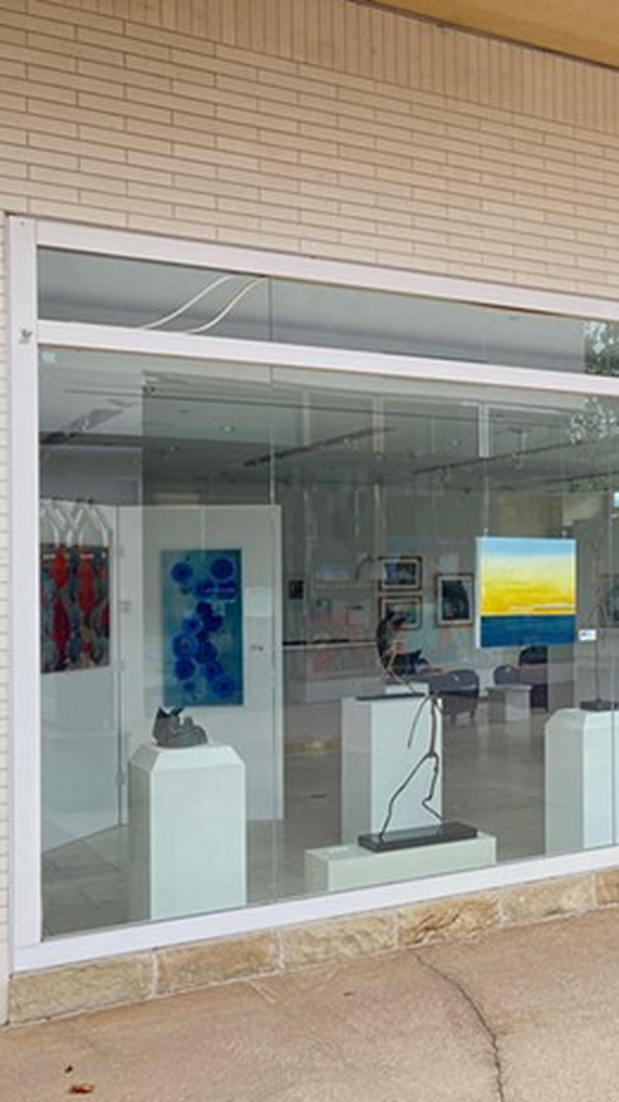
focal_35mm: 42
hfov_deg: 26.5
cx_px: 645
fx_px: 1228
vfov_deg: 48.4
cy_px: 566
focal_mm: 4
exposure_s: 1/149
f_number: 1.8
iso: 20
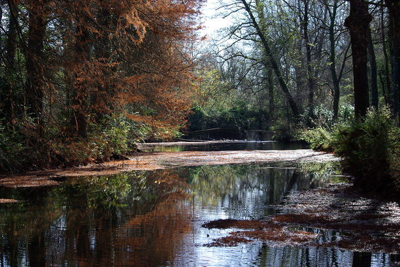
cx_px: 200
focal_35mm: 82
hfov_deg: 24.6
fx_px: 917
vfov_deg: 16.6
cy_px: 134
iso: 400
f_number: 8
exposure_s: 1/250
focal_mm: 55
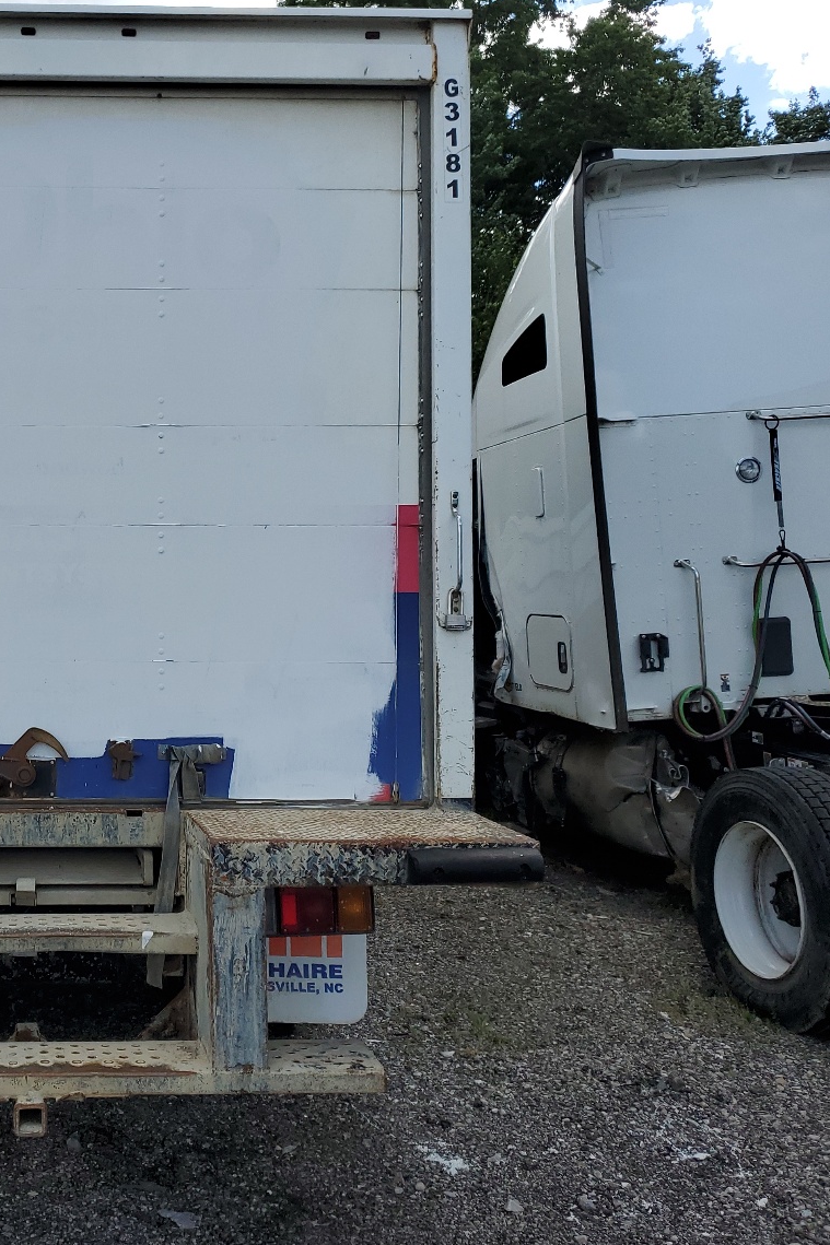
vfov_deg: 50.7
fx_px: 1314
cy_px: 613
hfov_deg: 32.9
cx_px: 49
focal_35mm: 38
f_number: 1.5
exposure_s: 1/2000
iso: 50
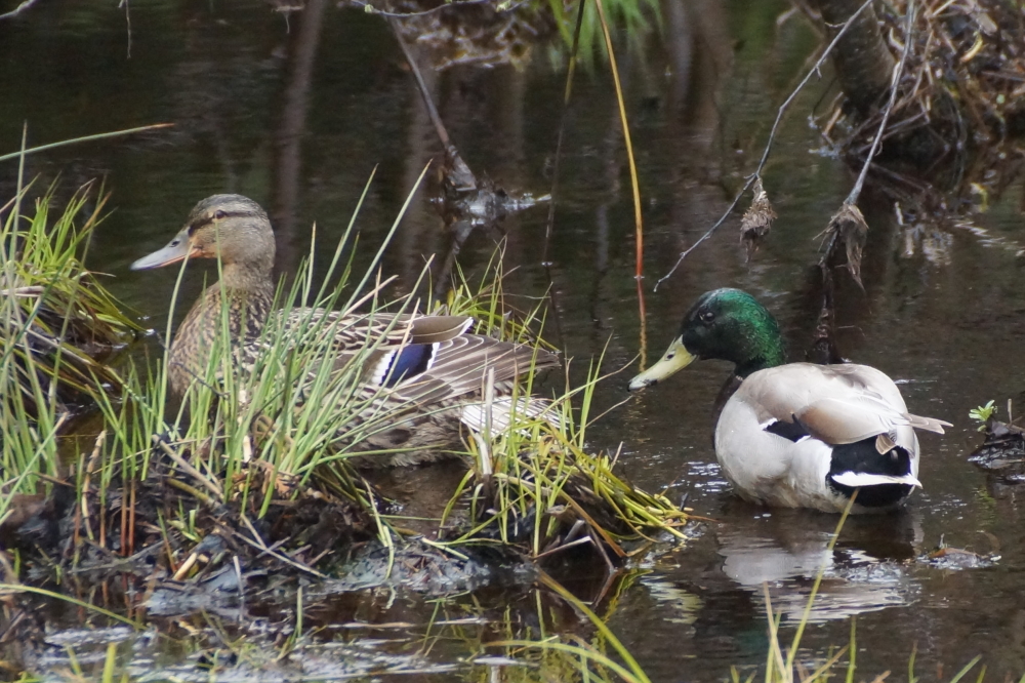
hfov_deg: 5.5
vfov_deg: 3.7
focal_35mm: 375
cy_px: 342
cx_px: 512
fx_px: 10673
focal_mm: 250
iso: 1600
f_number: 6.3
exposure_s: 1/400
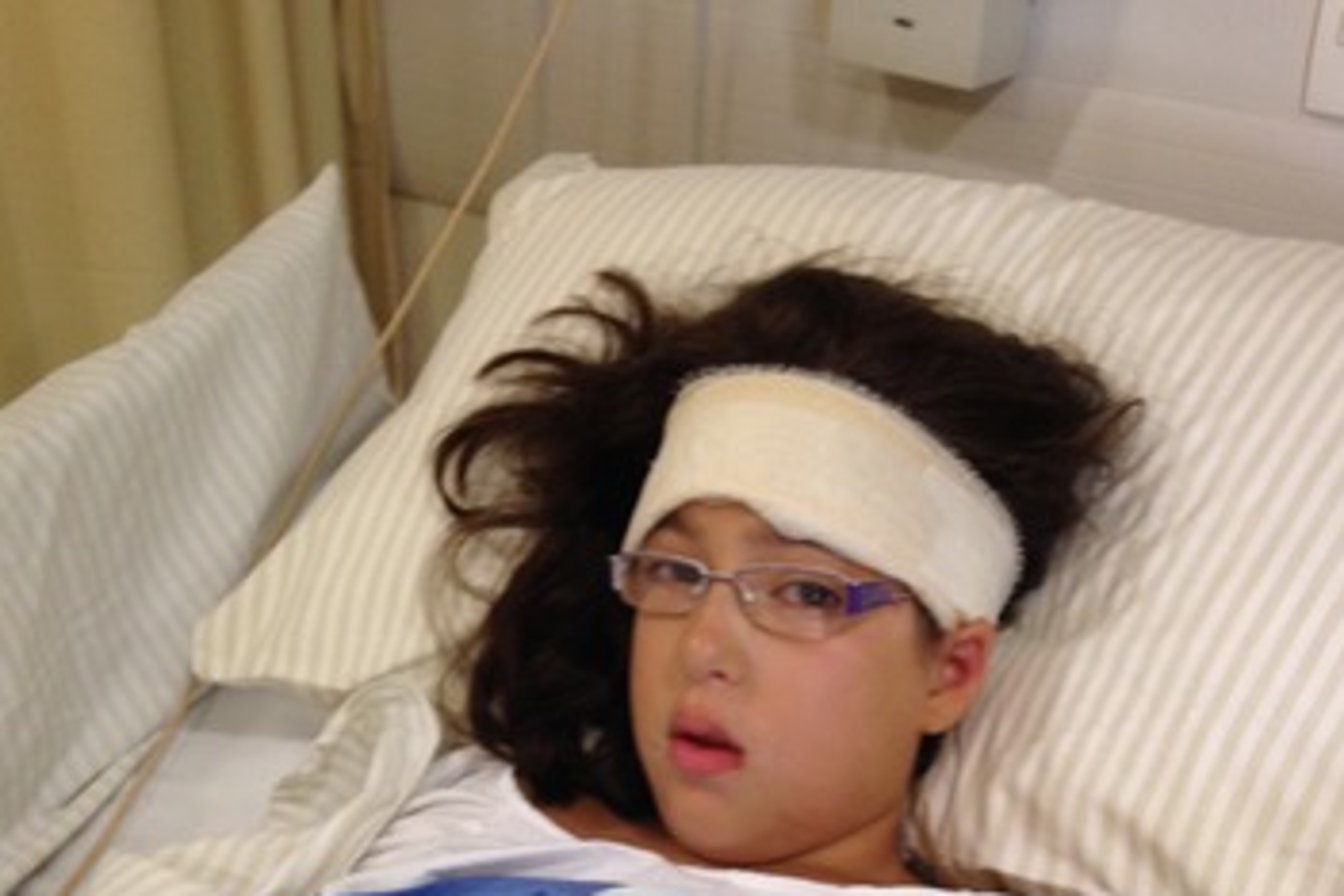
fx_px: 1755
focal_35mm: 47
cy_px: 915
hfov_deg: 41.9
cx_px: 662
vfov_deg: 26.9
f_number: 2.4
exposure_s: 1/20
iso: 100
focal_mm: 4.12
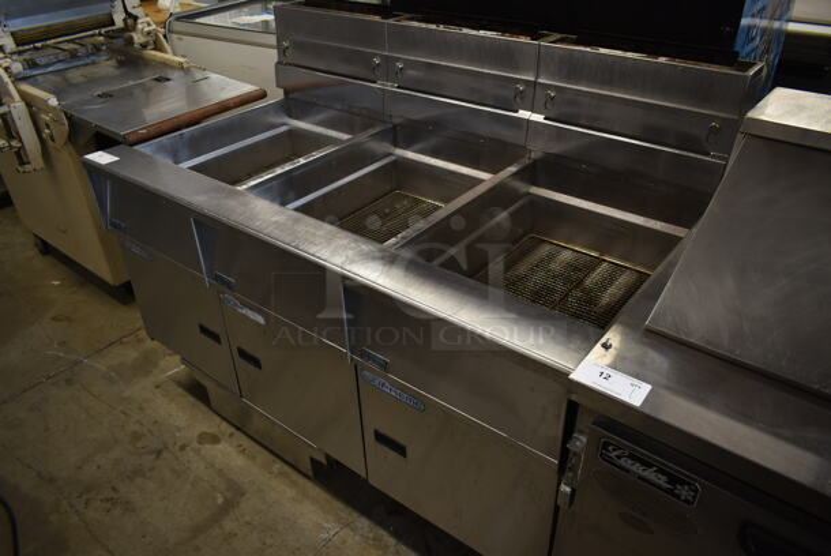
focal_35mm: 27
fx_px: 624
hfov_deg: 67.3
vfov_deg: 48.0
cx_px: 416
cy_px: 278
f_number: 3.5
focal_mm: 18
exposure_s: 1/30
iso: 250
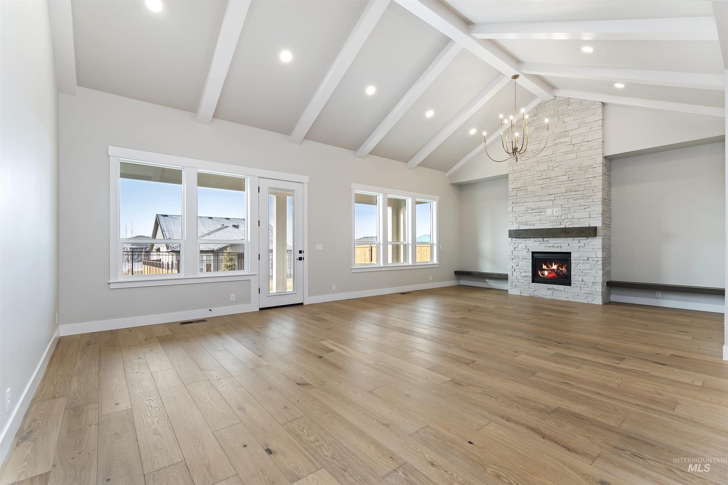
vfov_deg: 77.3
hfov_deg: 100.4
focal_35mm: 15
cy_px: 242
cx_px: 364
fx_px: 303
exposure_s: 1/20
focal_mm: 10
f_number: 6.3
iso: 320
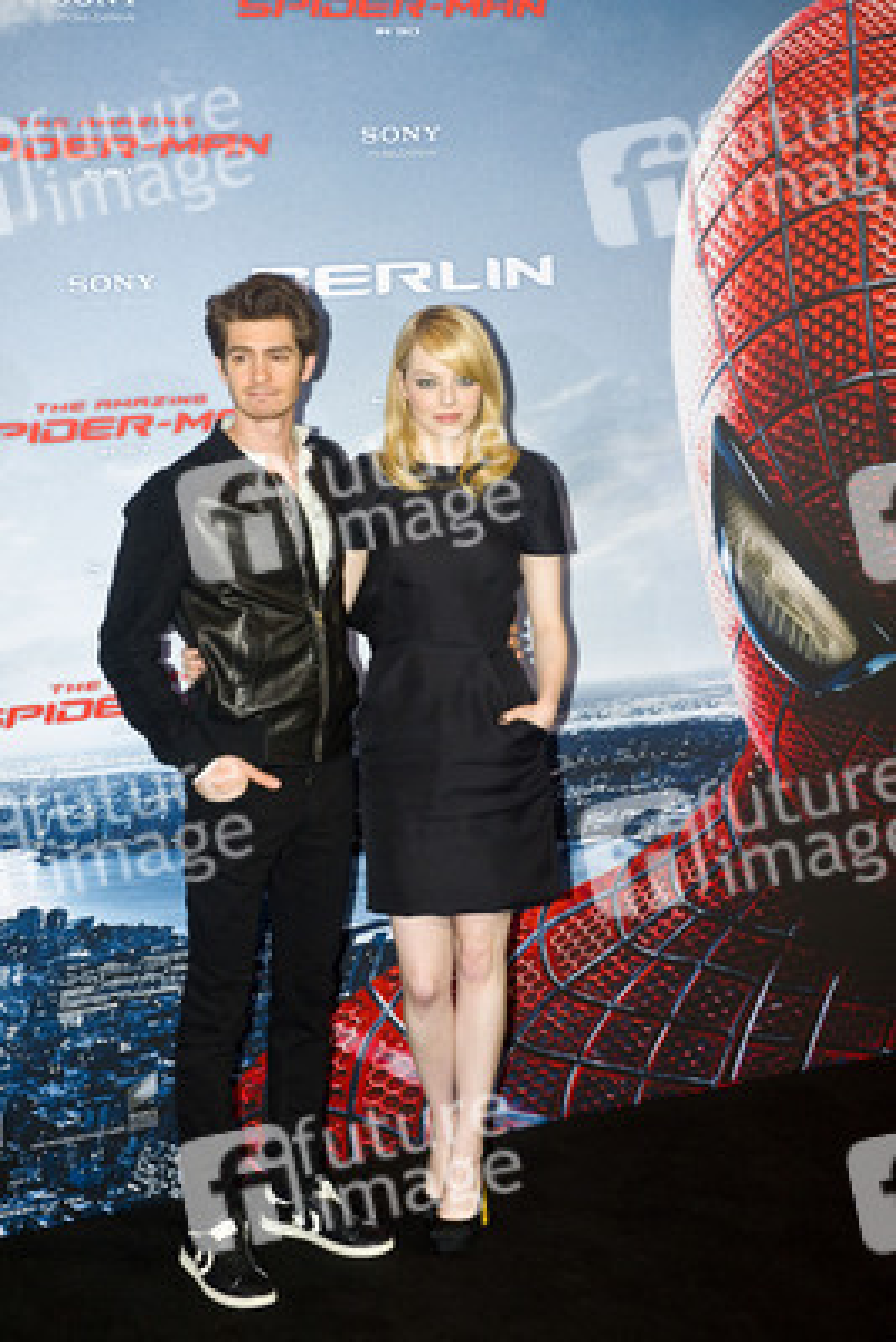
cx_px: 448
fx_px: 2163
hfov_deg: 23.4
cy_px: 671
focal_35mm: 58
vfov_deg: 34.5
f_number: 5
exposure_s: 1/320
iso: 1250
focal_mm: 58
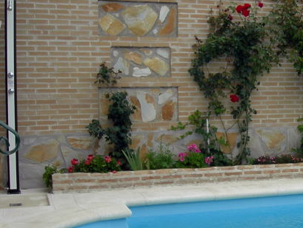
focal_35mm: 70
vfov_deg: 21.0
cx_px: 290
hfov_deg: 26.5
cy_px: 131
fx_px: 613
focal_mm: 7.5
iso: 64
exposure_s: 1/207
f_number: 6
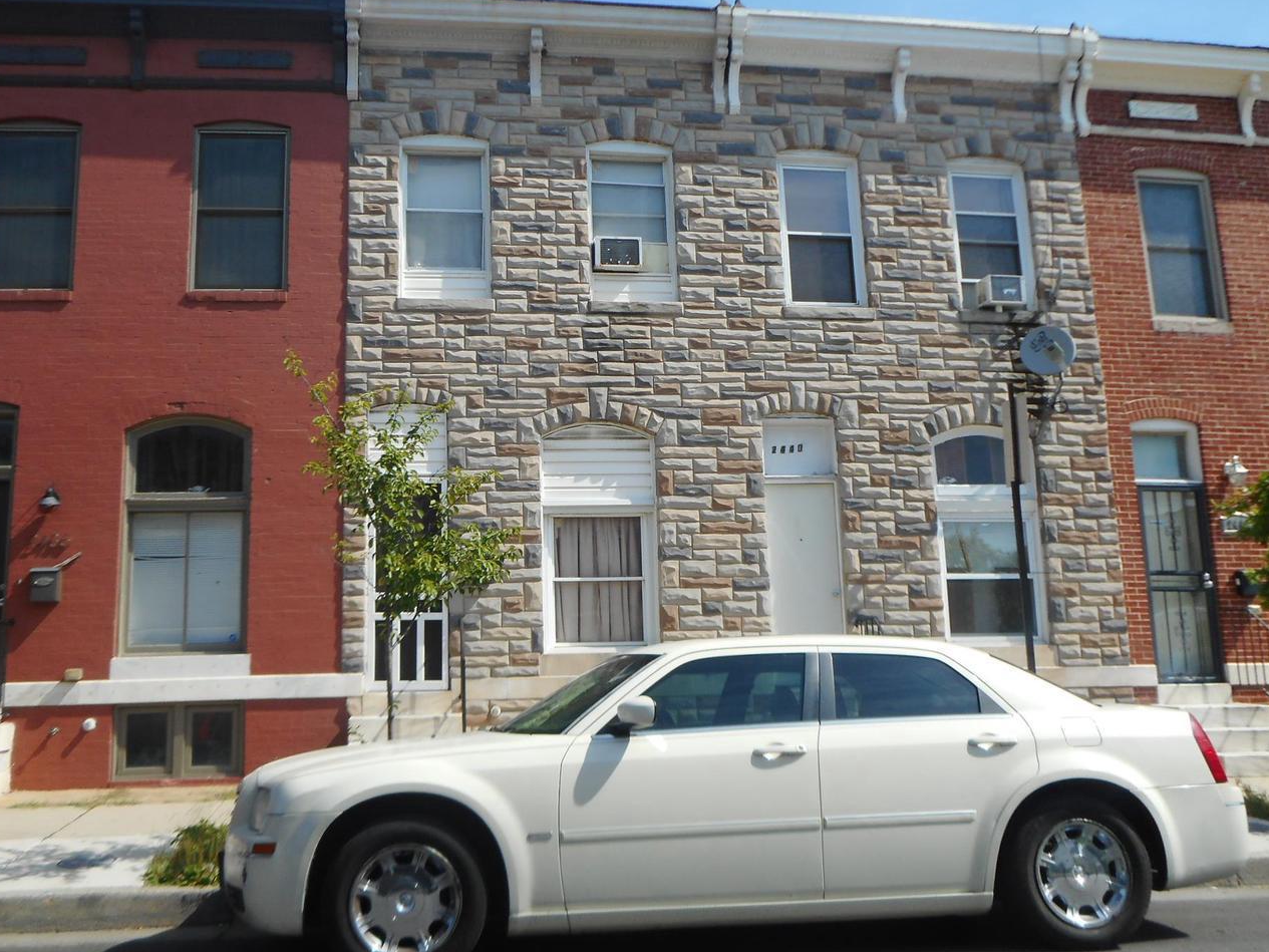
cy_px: 467
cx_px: 552
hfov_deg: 55.2
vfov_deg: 43.0
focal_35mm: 33
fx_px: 1210
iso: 80
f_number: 4
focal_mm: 5.2
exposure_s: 1/500
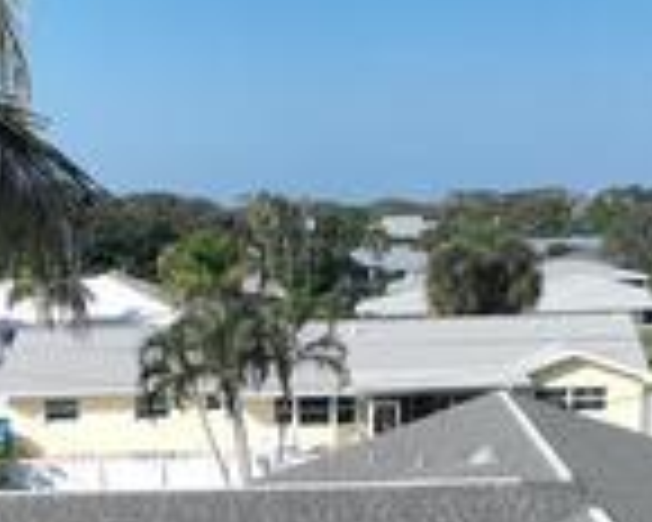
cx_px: 292
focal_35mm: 81
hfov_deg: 23.6
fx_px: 1563
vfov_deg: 17.4
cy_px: 736
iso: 120
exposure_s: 1/2000
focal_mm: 12.29
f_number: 2.8
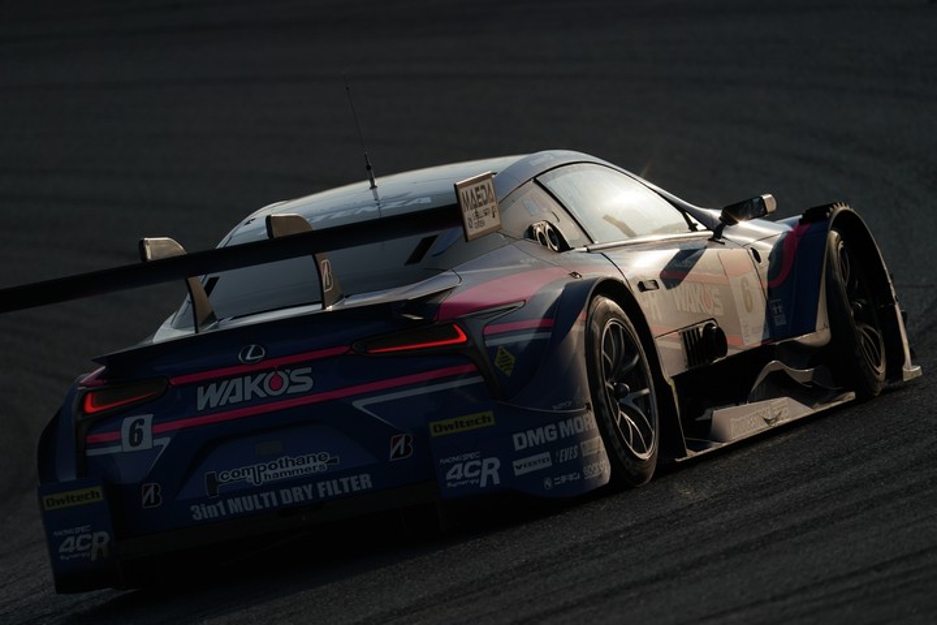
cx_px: 468
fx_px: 11946
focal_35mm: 459
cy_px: 312
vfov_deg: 3.0
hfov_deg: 4.5
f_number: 6.3
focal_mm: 459
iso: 200
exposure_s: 1/1250
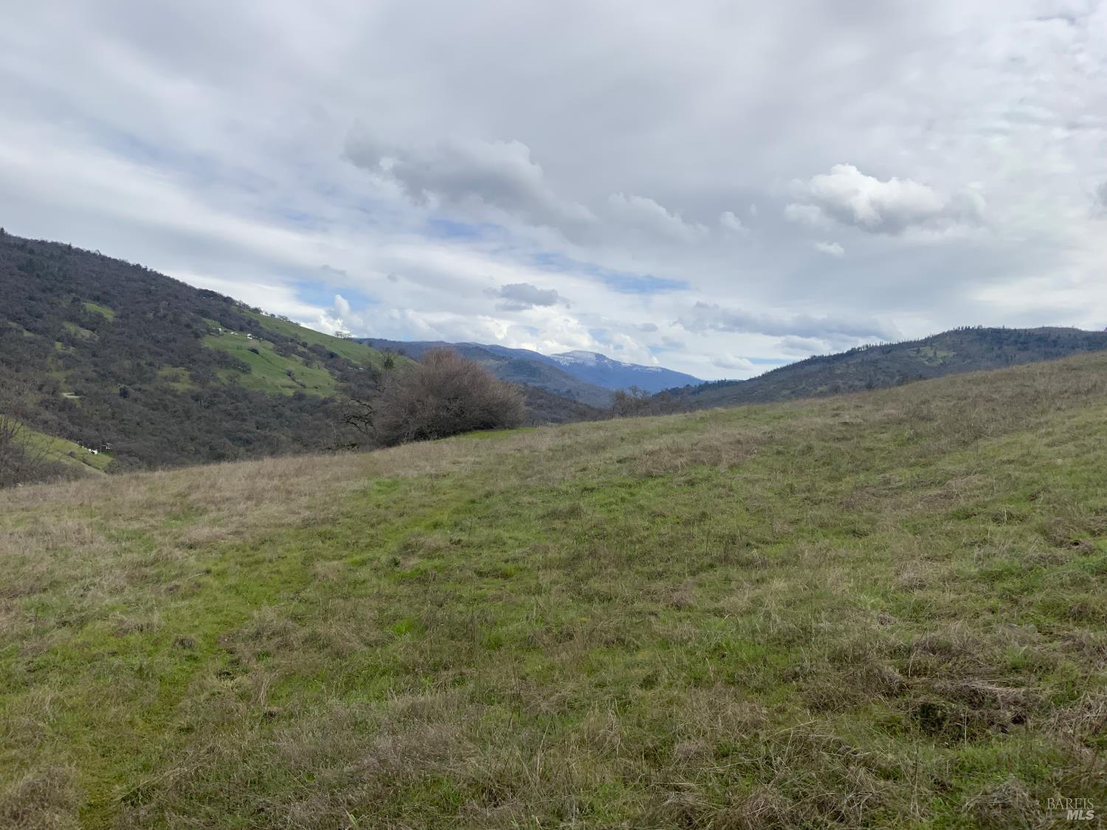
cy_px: 415
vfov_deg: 48.2
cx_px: 554
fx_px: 927
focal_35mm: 29
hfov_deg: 61.7
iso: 20
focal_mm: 3
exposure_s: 1/2801
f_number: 1.8
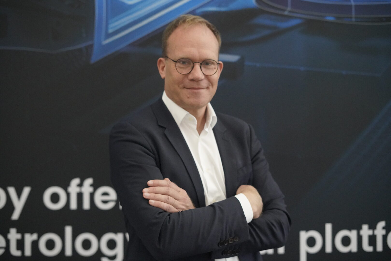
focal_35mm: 50
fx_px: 543
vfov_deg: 27.0
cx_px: 196
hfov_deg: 39.6
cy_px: 130
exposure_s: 1/160
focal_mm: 50
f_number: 2.5
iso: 12800
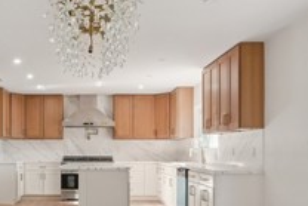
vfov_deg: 30.9
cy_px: 144
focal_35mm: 43
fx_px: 368
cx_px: 81
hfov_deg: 44.1
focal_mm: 14
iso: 400
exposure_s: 1/30
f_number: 8
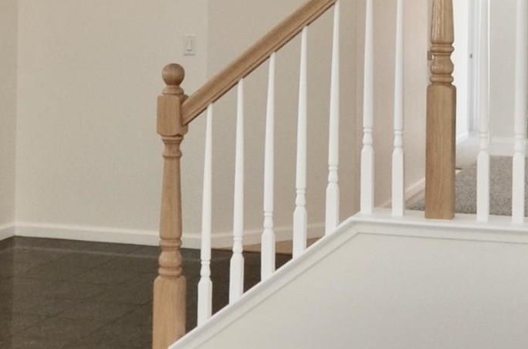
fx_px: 980
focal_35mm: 67
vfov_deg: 19.3
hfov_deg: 29.6
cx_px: 401
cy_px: -46
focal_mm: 10
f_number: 5
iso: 400
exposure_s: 1/100
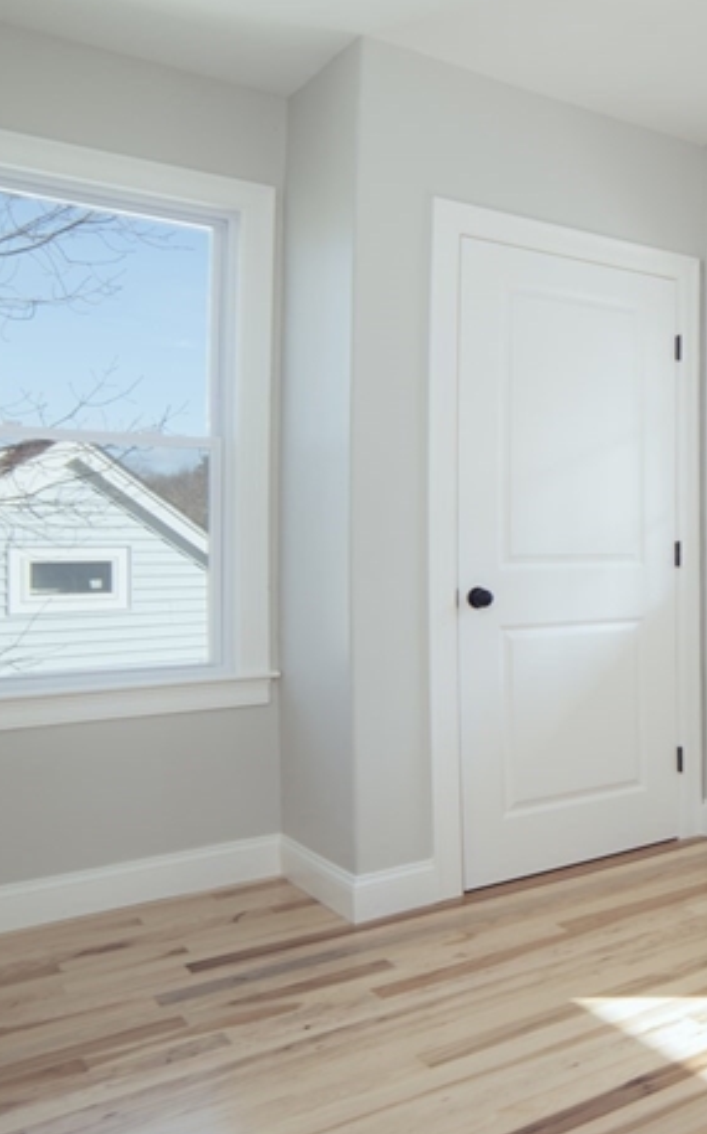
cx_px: 915
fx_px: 988
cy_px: 545
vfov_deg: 59.7
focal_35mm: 32
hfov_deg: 30.9
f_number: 8
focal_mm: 14
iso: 200
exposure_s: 1/40
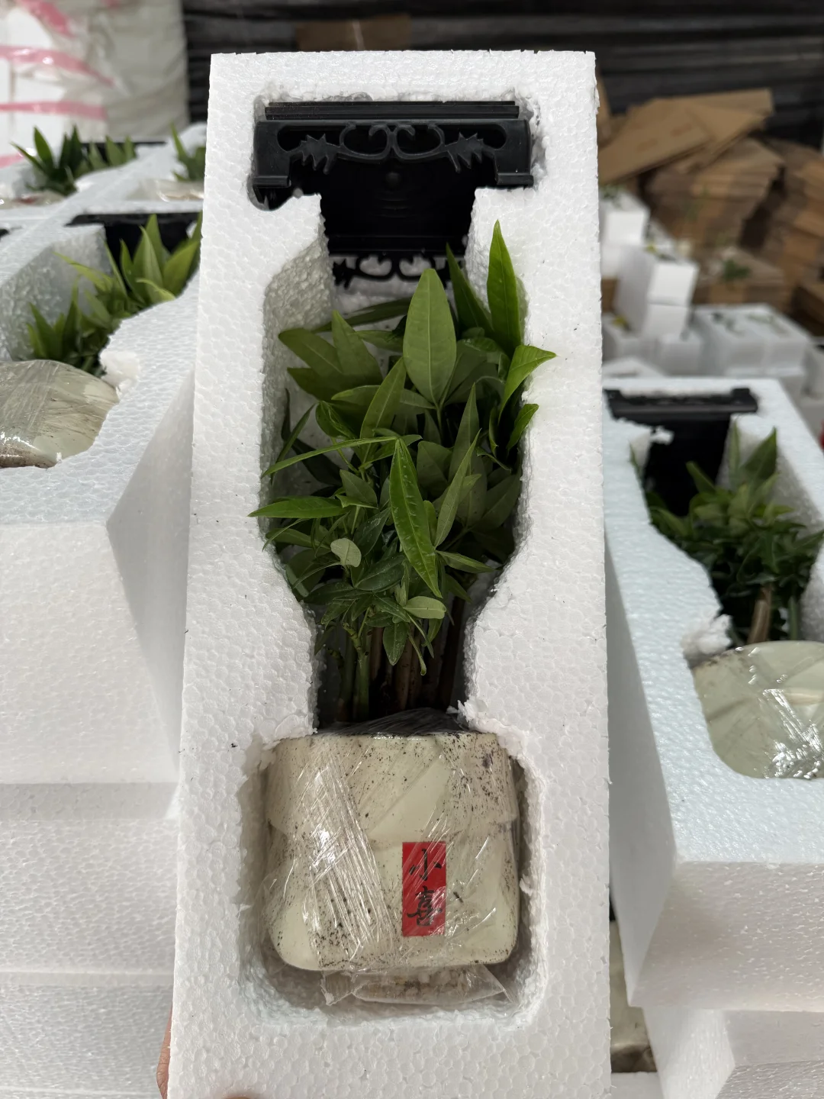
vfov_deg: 71.6
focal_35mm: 24
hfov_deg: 56.8
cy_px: 550
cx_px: 412
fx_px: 762
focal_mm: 6.76
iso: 100
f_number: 1.78
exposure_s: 1/121
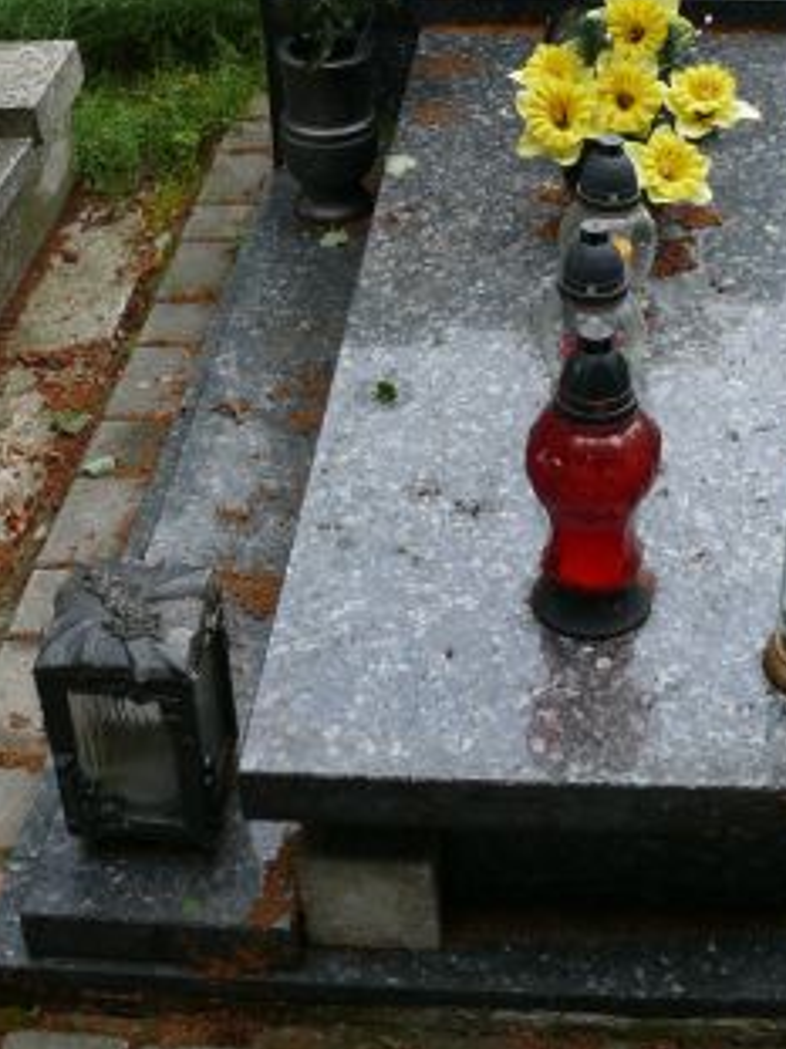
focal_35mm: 54
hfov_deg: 26.9
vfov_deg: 35.0
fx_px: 1636
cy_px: 304
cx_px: 520
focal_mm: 7.4
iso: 100
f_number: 2.8
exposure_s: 1/80
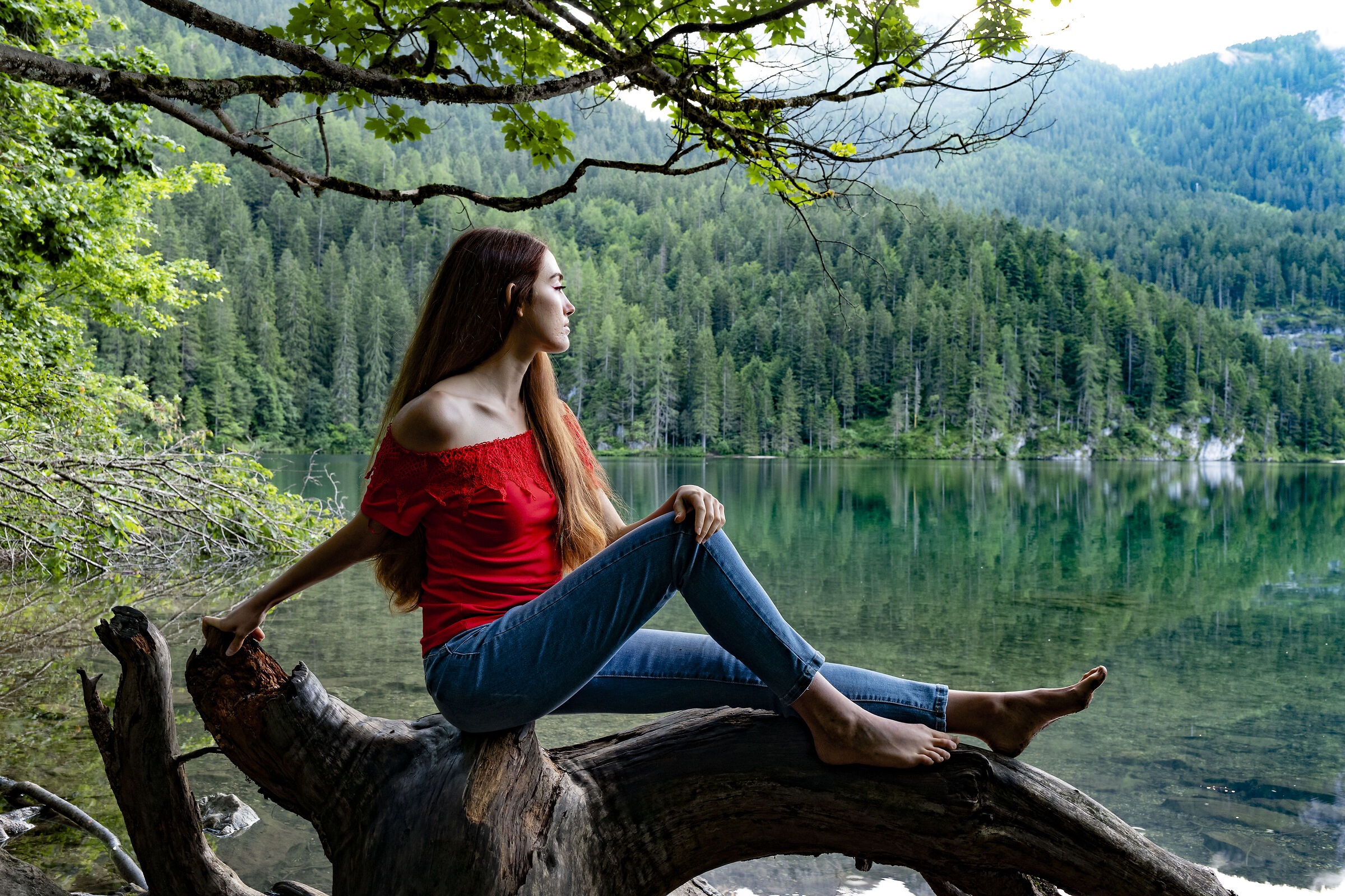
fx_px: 1158
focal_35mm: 31
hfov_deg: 60.3
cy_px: 448
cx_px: 672
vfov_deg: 42.3
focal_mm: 31
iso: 800
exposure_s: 1/30
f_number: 9
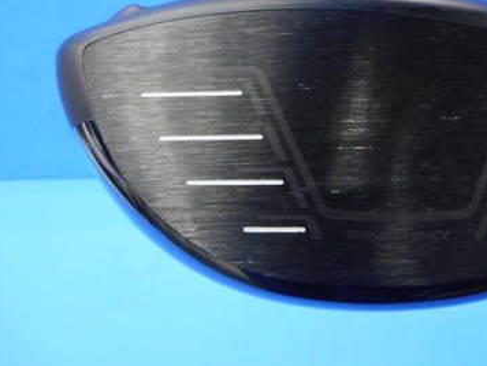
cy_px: 99
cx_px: 369
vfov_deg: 31.7
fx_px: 633
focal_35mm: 45
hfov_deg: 40.8
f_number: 3.7
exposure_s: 1/30
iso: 280
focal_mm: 4.5
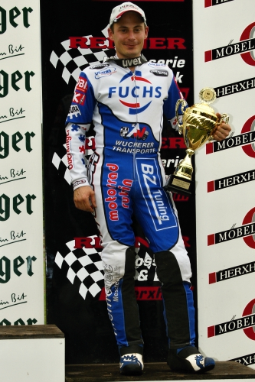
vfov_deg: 27.0
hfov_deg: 18.2
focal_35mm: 75
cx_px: 128
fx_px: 797
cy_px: 191
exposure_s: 1/200
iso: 400
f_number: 11
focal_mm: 50
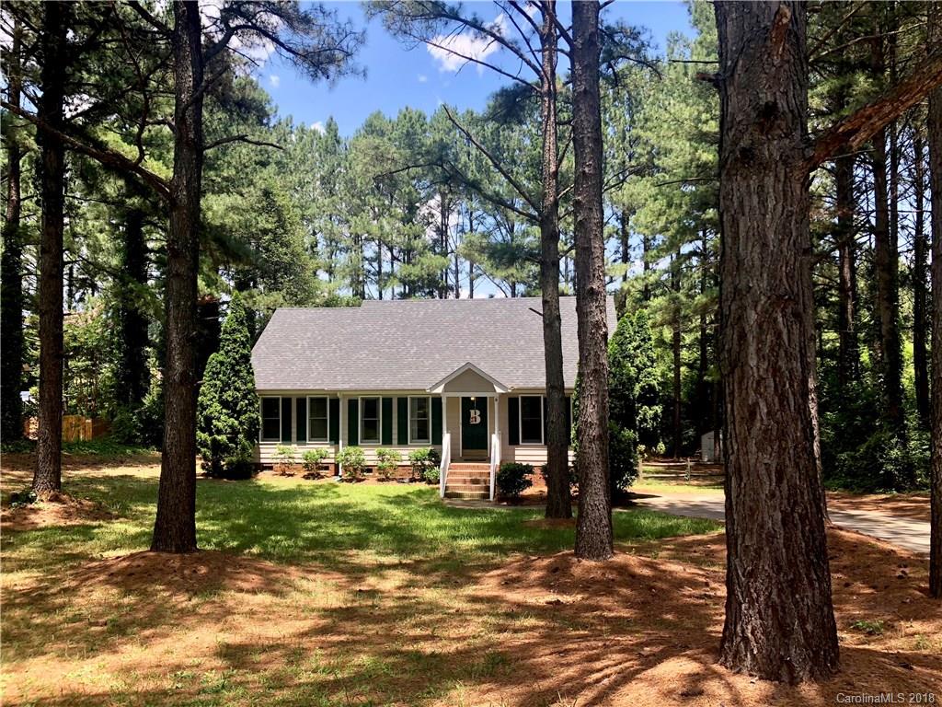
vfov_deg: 49.7
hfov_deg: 63.4
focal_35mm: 28
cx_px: 471
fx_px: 762
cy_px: 354
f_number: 1.8
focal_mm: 3.99
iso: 20
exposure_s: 1/442
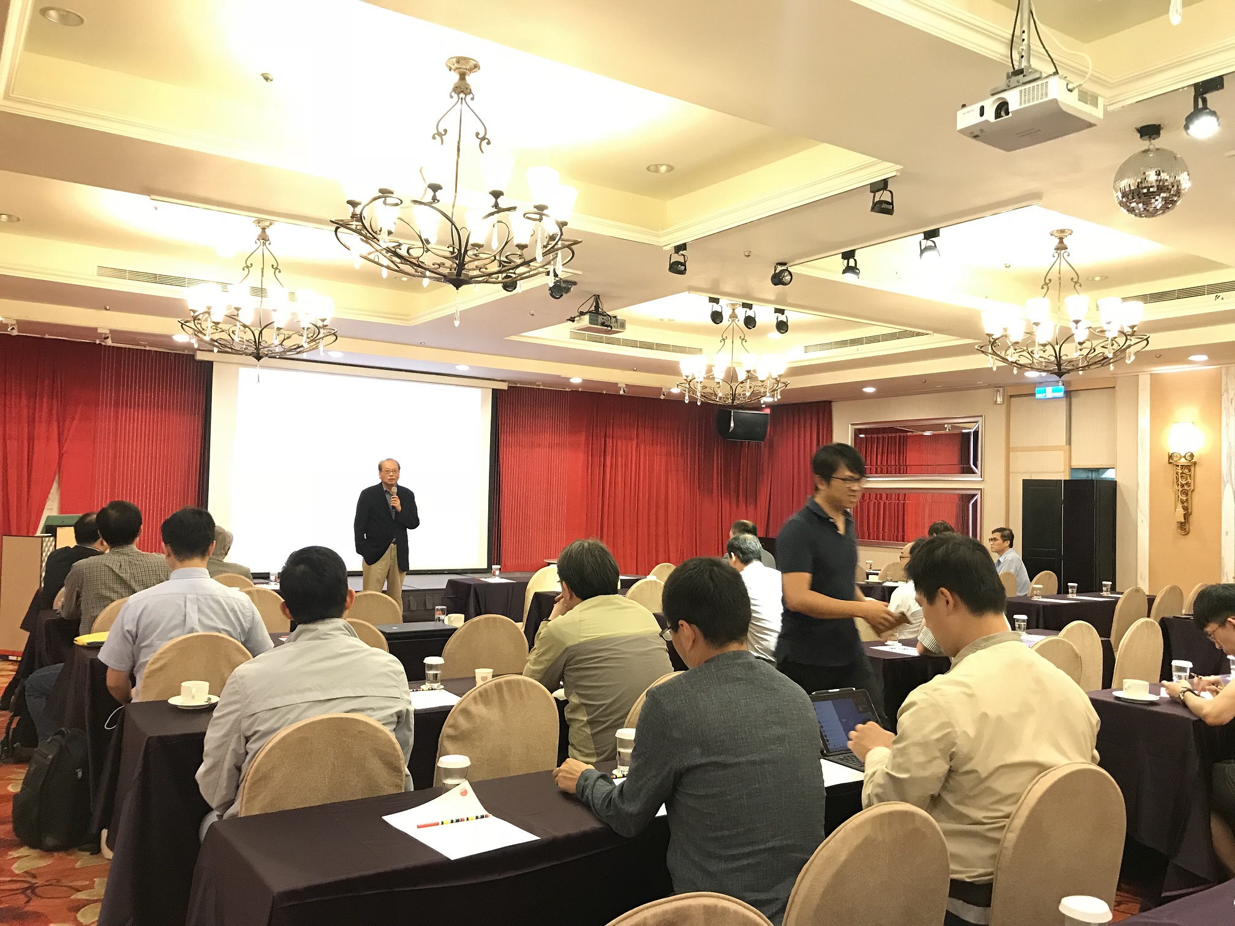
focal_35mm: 28
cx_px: 618
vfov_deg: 49.7
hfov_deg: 63.4
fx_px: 999
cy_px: 463
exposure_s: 1/15
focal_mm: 3.99
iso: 64
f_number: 1.8
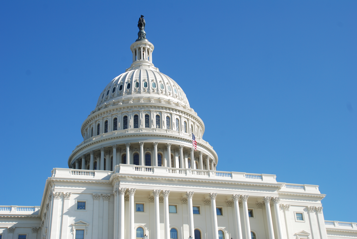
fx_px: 521
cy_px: 120
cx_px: 178
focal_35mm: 52
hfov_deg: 37.8
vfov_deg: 25.8
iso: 100
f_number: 7.1
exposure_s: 1/200
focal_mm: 35
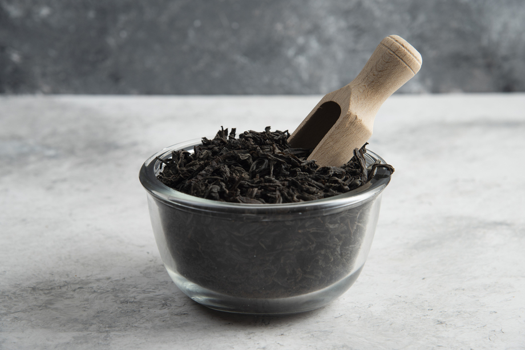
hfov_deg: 17.1
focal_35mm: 120
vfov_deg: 11.4
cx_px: 262
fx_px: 1750
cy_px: 175
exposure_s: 1/100
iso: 250
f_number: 8
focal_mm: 120
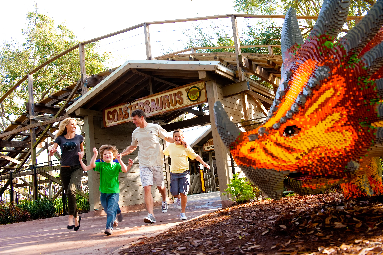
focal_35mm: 34
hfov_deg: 55.8
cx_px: 192
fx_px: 361
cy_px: 128
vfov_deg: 38.8
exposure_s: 1/200
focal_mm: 34
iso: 320
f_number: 5.6
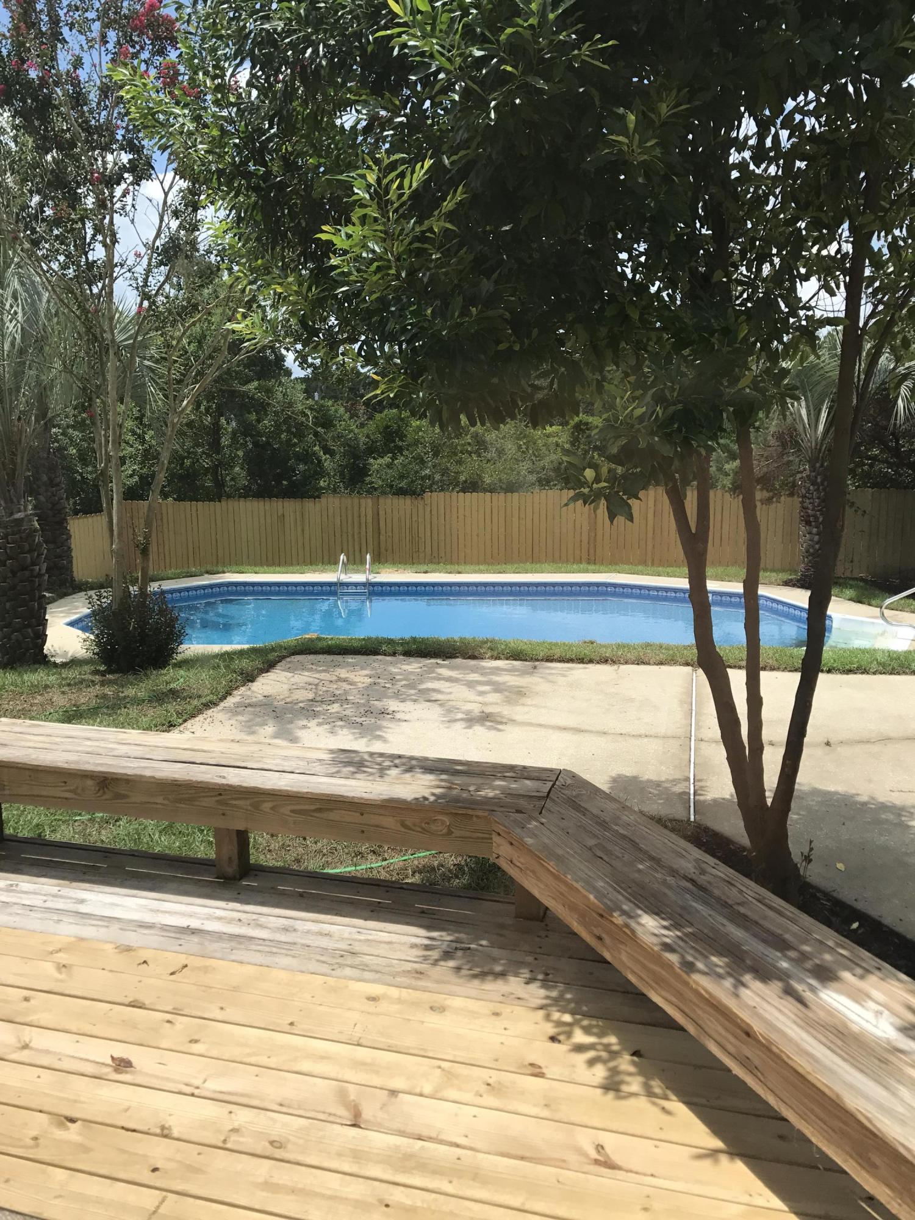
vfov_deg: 63.4
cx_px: 458
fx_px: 987
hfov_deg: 49.7
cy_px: 610
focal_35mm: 28
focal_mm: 3.99
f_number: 1.8
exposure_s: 1/2591
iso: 20
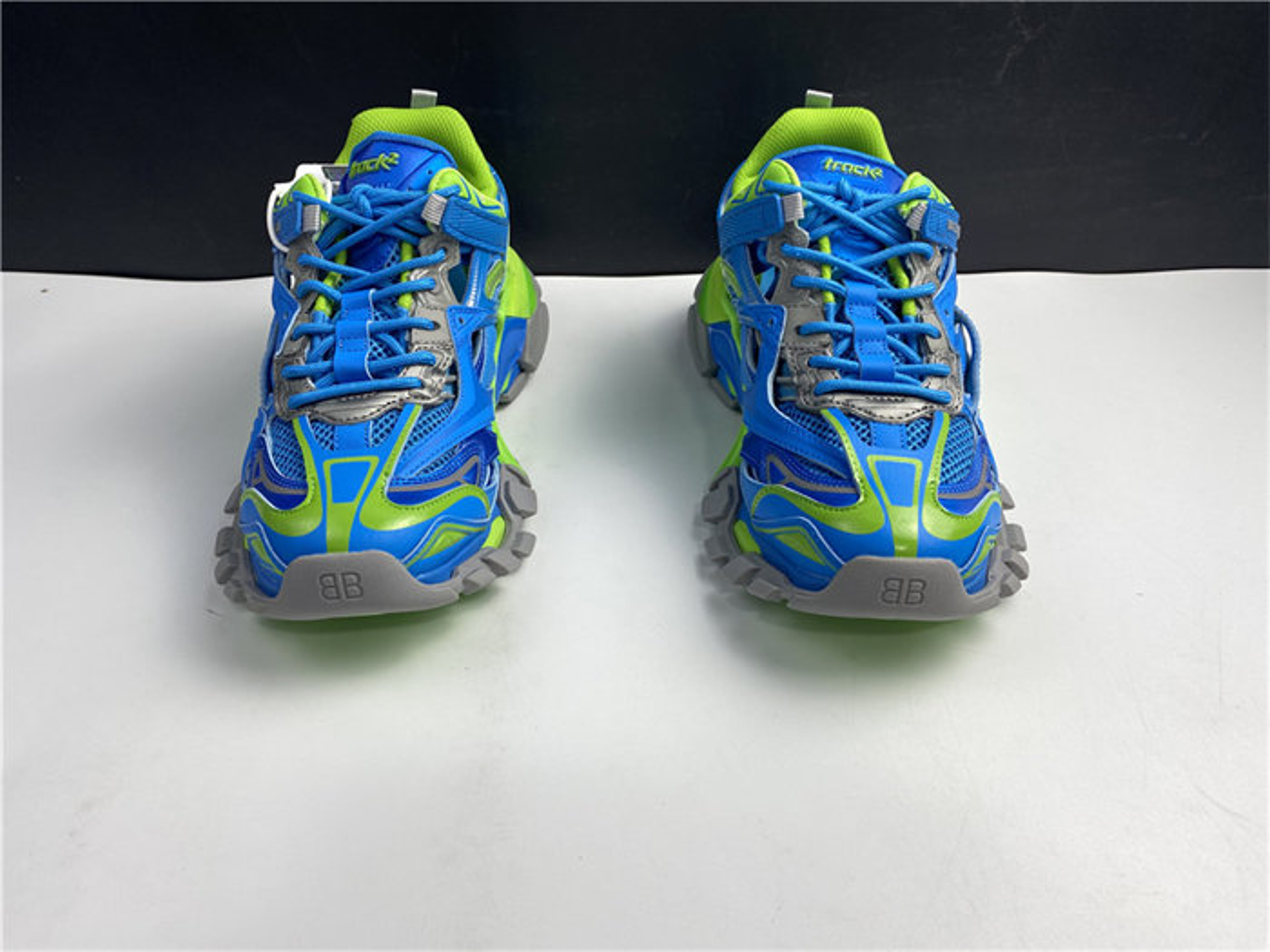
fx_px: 954
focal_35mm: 26
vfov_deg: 53.1
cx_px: 635
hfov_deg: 67.3
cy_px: 476
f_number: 1.8
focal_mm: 4.25
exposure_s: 1/100
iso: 32
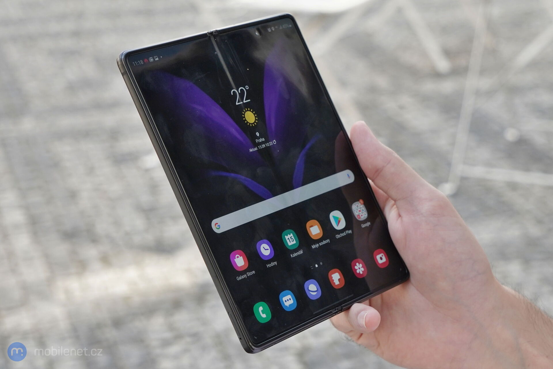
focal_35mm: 58
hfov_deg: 34.5
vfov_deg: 23.4
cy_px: 184
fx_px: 891
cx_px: 276
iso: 640
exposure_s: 1/250
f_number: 7.1
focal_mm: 58
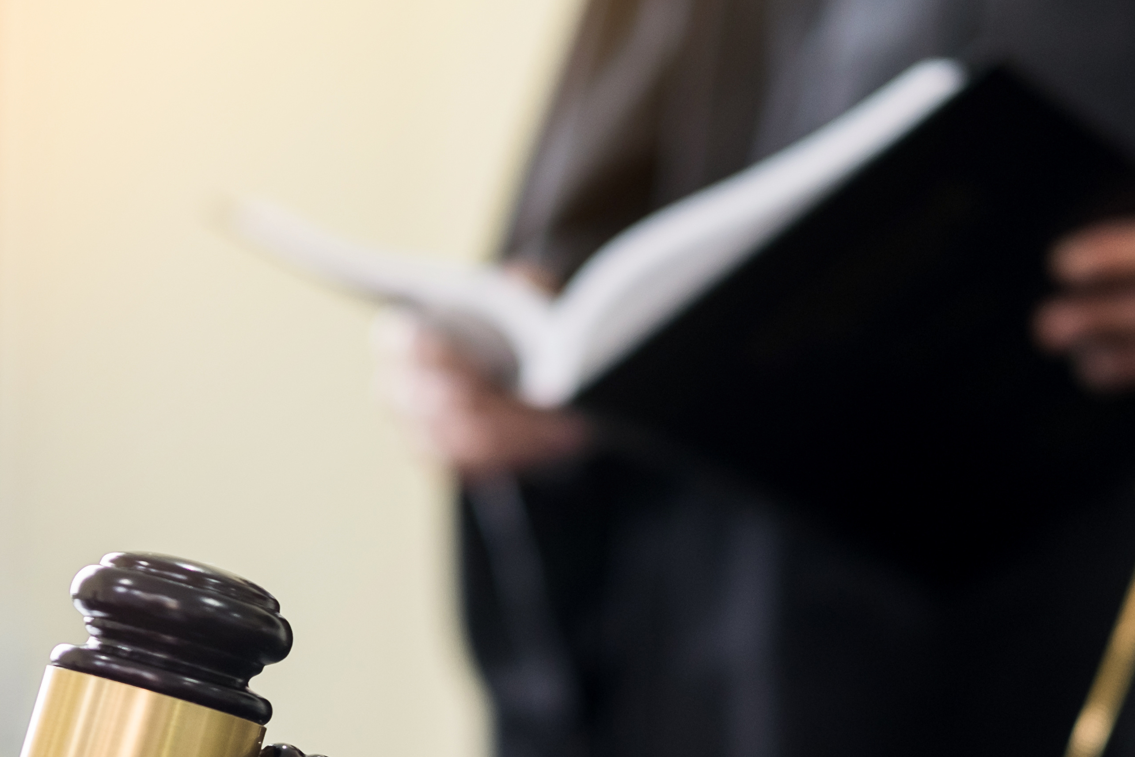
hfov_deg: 20.1
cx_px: 748
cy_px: 583
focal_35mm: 101
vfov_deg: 13.5
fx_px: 3184
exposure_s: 1/80
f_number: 2
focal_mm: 35
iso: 500
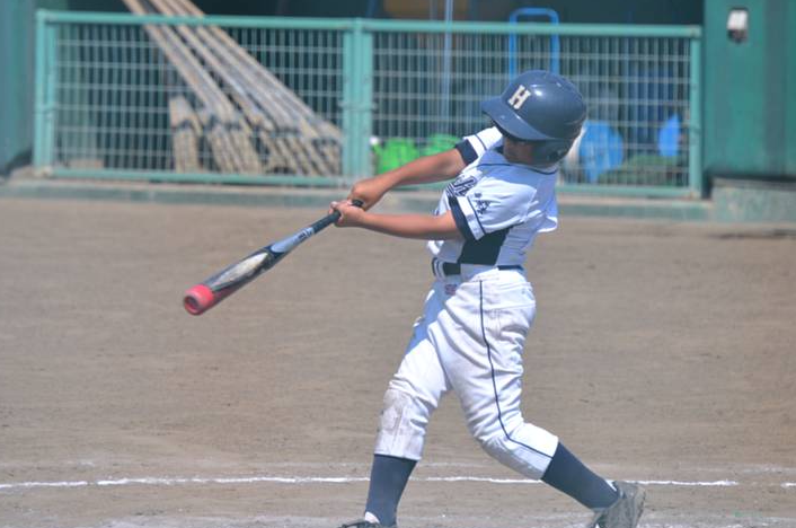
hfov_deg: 4.1
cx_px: 383
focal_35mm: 510
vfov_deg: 2.7
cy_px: 238
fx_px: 11256
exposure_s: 1/1600
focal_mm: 300
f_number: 6.3
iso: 400
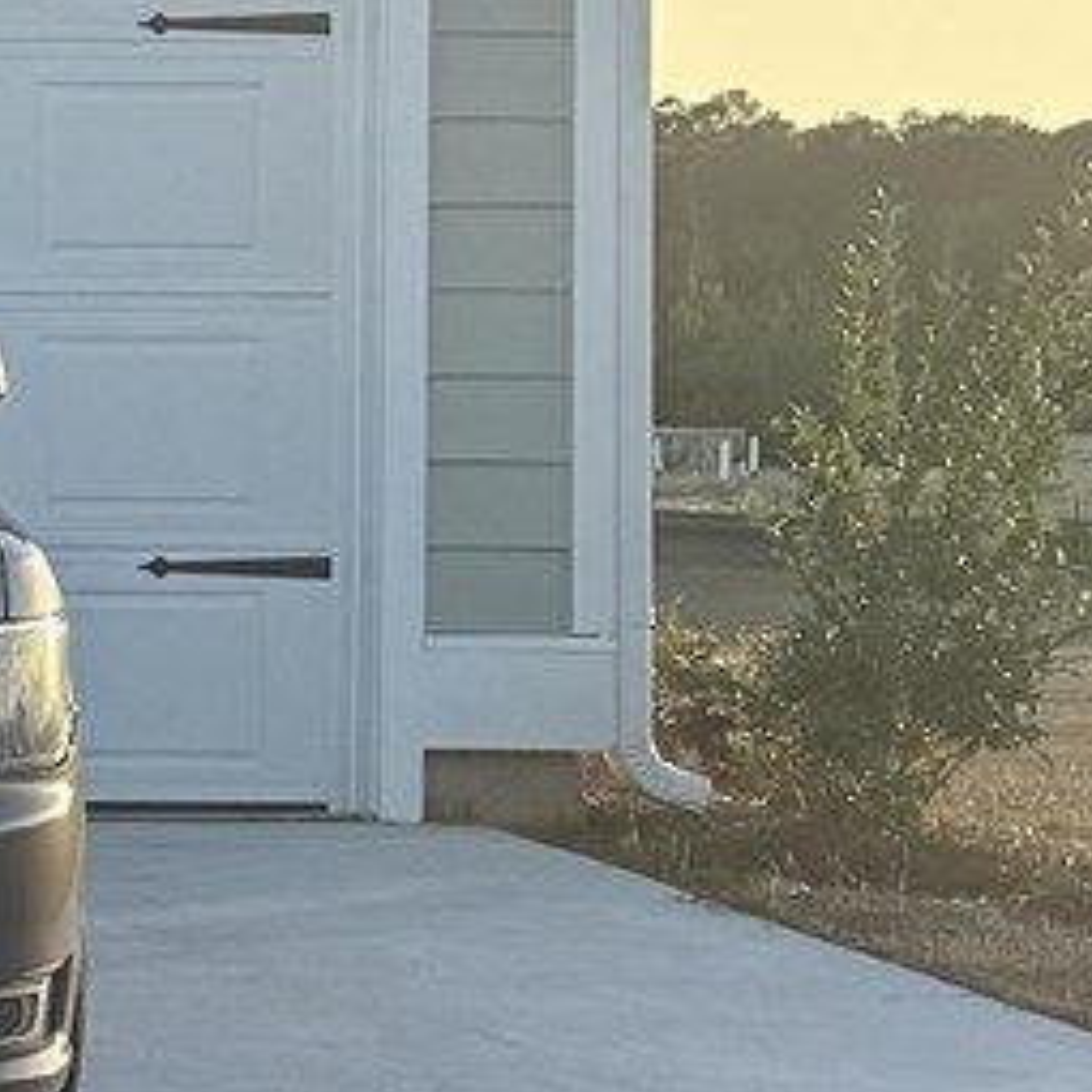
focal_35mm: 192
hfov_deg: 8.3
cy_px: 373
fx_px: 6853
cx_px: -1649
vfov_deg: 9.1
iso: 80
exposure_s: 1/1949
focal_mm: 6.76
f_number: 1.78
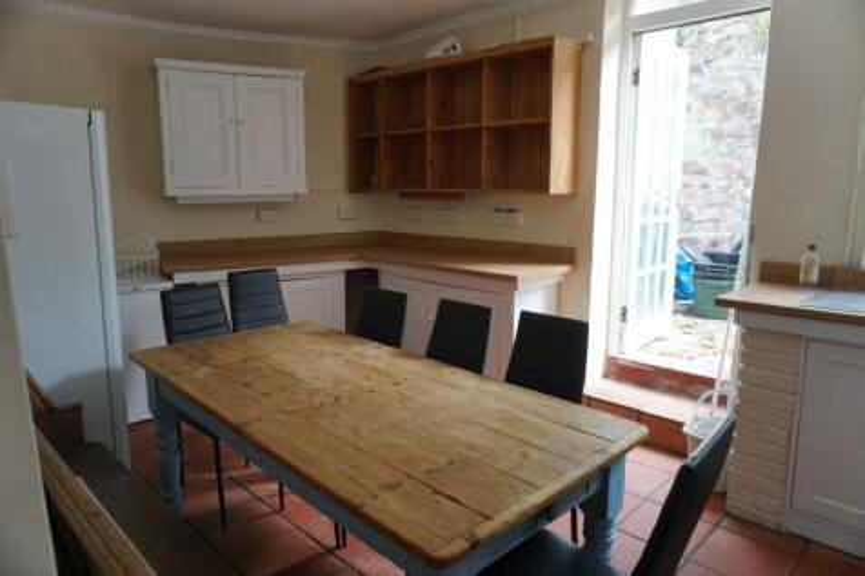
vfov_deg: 53.1
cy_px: 288
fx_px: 576
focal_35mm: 24
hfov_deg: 73.8
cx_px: 432
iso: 160
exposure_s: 1/60
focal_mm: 16
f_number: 4
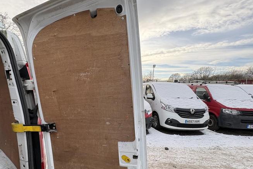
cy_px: 110
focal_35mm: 20
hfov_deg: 82.8
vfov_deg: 60.8
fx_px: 141
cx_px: 99
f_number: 2.2
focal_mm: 2.22
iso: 40
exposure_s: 1/296
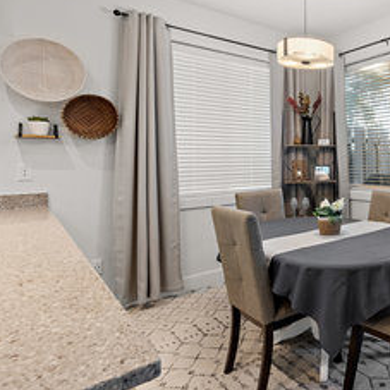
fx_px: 331
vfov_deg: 60.5
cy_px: 158
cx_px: 369
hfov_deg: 51.7
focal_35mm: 26
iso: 400
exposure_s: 1/5
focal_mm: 16
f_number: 7.1
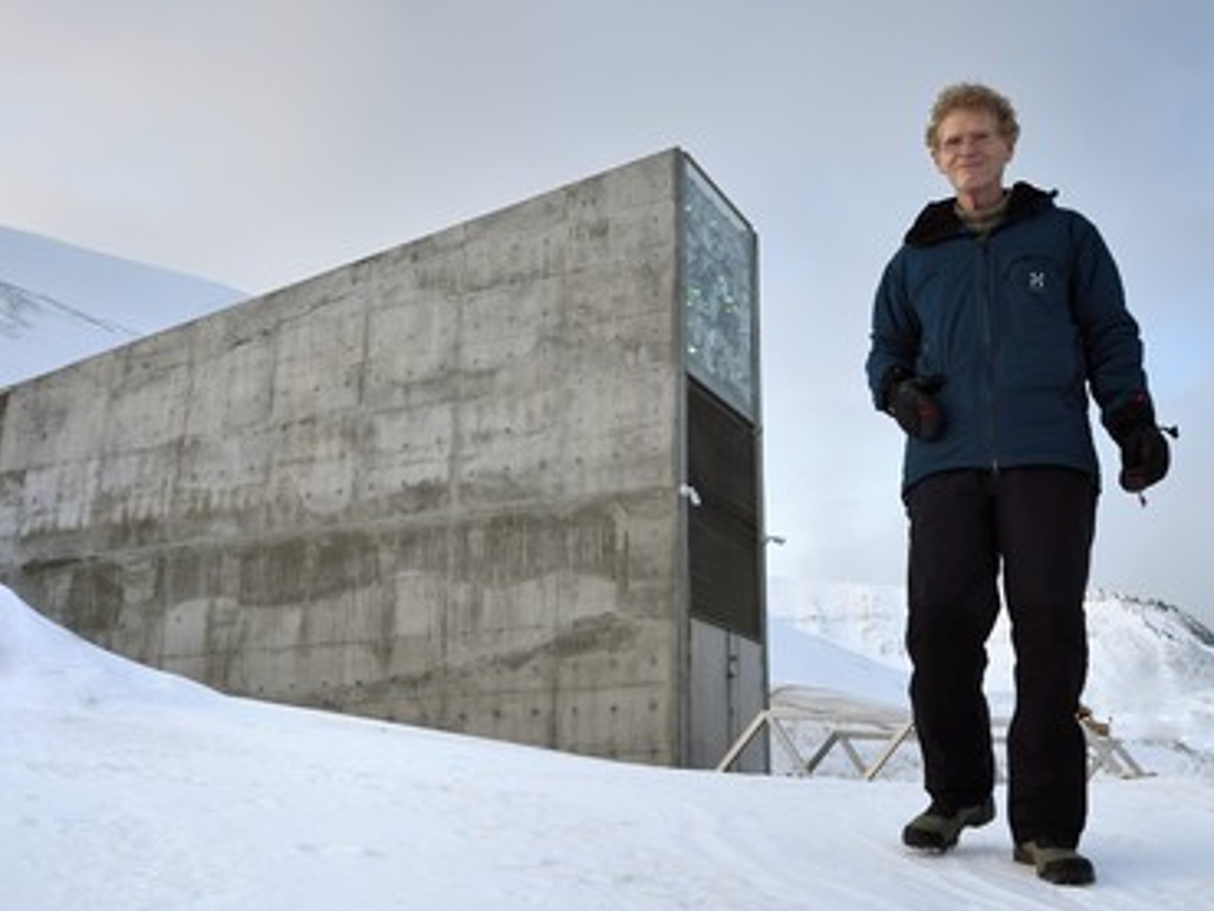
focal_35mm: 35
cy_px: 457
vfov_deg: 40.7
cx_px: 638
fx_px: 1228
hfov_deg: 52.6
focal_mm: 32
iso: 400
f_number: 9
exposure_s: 1/100
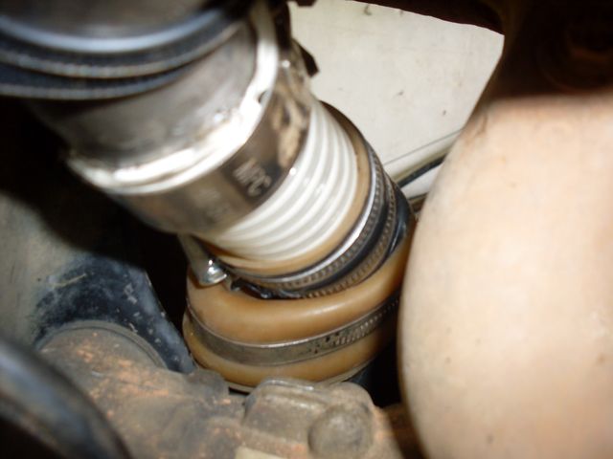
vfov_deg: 37.7
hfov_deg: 49.0
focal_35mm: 38
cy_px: 230
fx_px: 673
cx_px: 306
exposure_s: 1/45
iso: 100
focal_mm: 6.3
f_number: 2.8
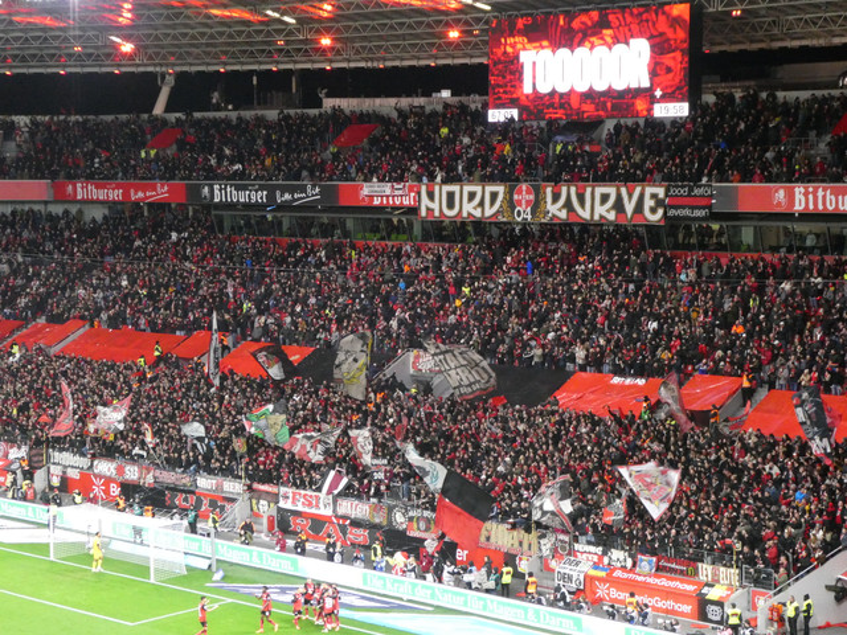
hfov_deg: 27.8
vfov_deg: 21.0
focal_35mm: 70
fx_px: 1713
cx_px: 424
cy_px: 318
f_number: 4.5
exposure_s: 1/80
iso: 1000
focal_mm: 12.5
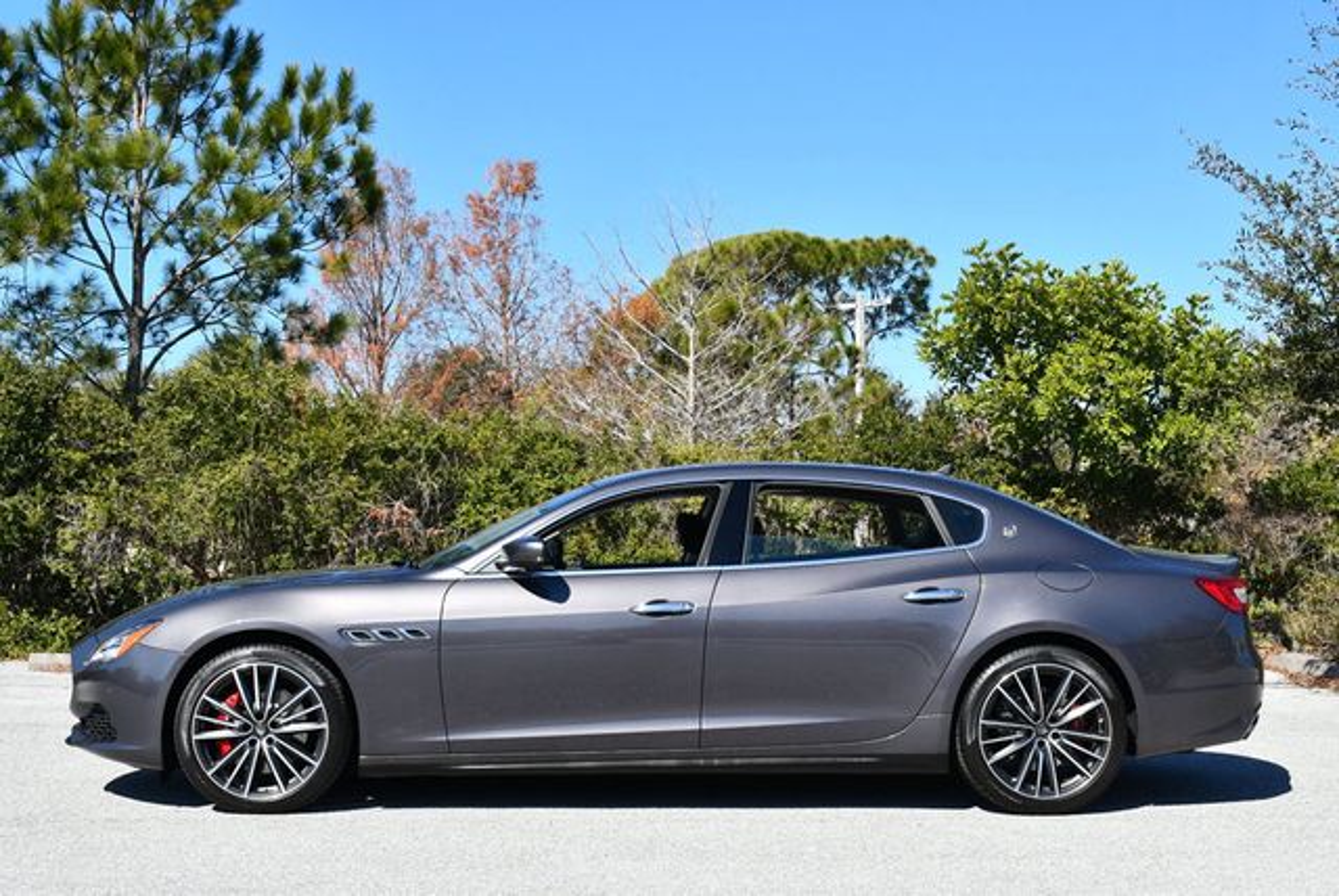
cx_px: 670
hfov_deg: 38.2
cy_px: 448
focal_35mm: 52
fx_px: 1936
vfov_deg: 26.0
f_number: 8
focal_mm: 26
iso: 140
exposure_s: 1/250
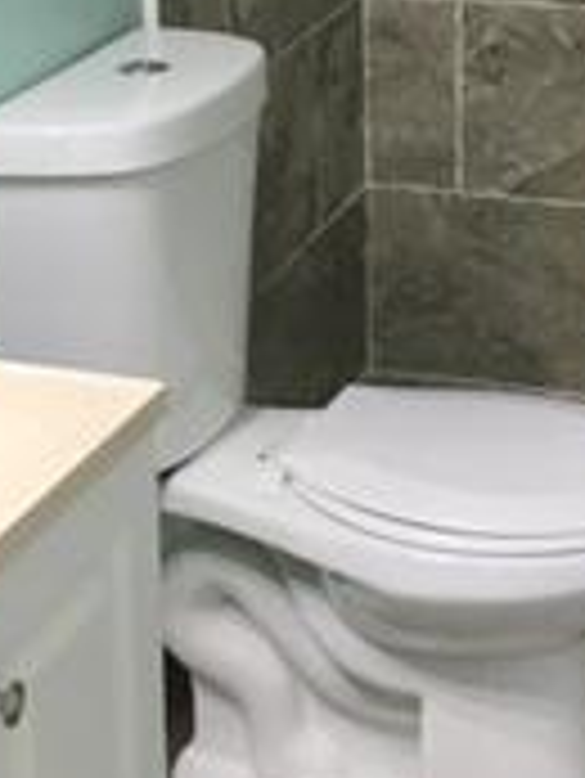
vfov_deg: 18.1
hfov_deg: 13.9
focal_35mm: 107
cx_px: 292
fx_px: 2408
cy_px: 121
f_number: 2.2
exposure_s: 1/30
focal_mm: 4.15
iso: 100
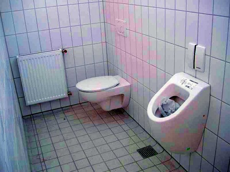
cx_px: 115
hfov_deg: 50.1
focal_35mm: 37
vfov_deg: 38.7
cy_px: 86
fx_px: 246
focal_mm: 7.6
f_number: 2.6
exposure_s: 1/100
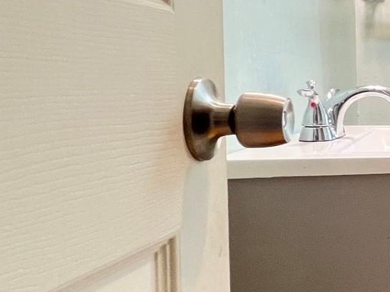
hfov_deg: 19.6
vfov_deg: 28.0
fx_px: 586
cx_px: 775
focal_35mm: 52
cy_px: 131
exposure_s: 1/60
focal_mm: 1.57
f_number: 1.8
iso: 200
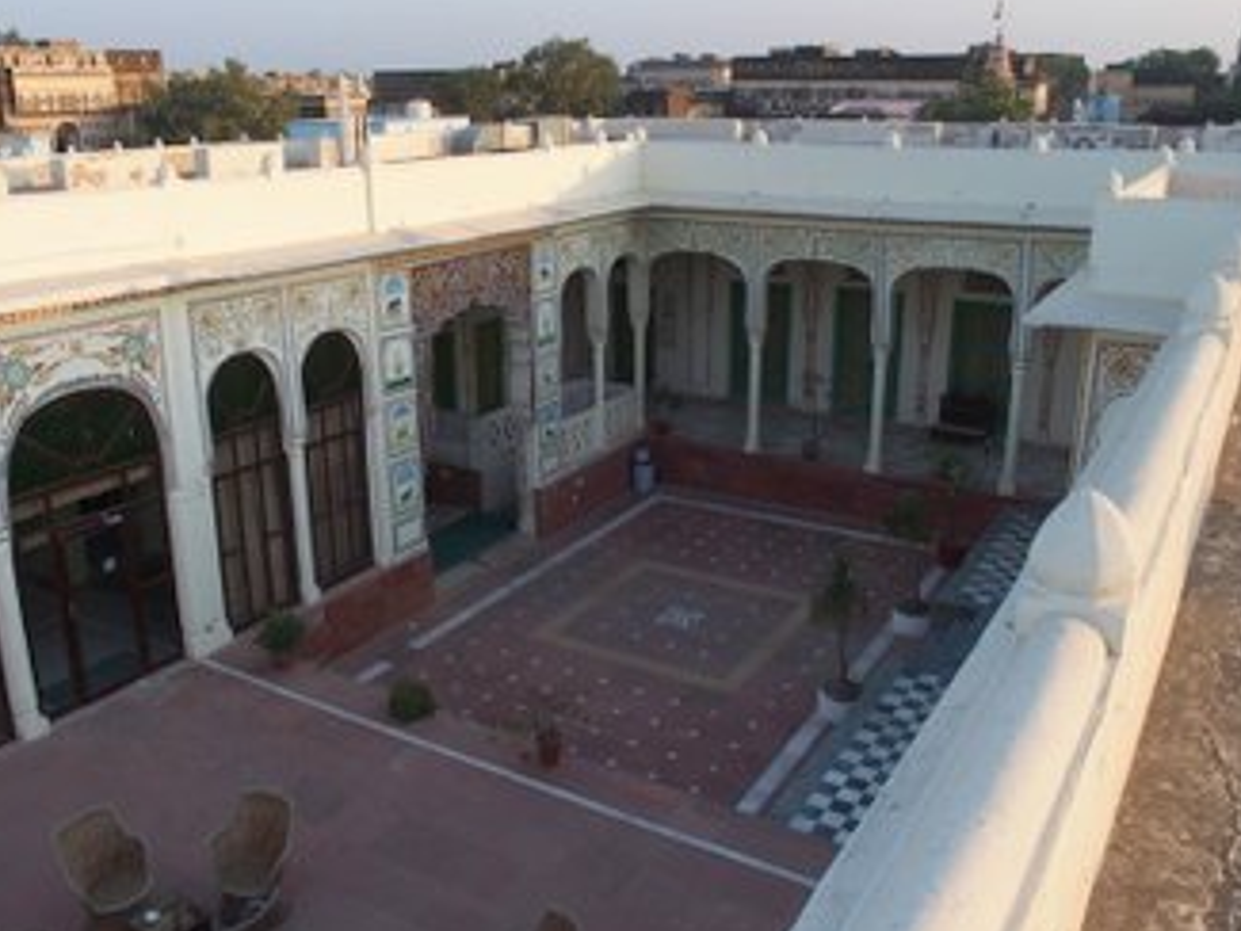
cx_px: 603
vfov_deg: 45.4
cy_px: 431
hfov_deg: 58.3
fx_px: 1112
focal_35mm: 31
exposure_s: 1/250
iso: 100
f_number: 3.5
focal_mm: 6
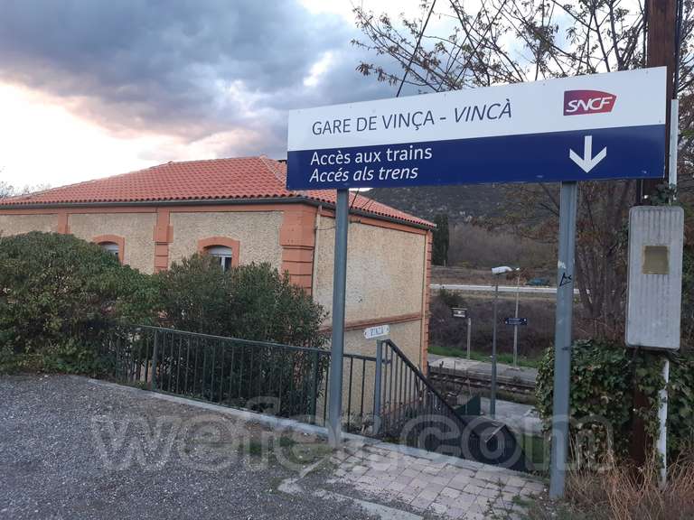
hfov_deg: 67.3
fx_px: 521
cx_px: 347
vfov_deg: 53.1
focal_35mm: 26
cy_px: 260
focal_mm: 3.92
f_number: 1.7
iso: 80
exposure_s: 1/100
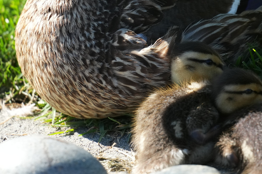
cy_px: 9
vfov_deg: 1.2
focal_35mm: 1177
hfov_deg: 1.8
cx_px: 139
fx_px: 8565
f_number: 5.6
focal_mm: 600
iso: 800
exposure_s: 1/800
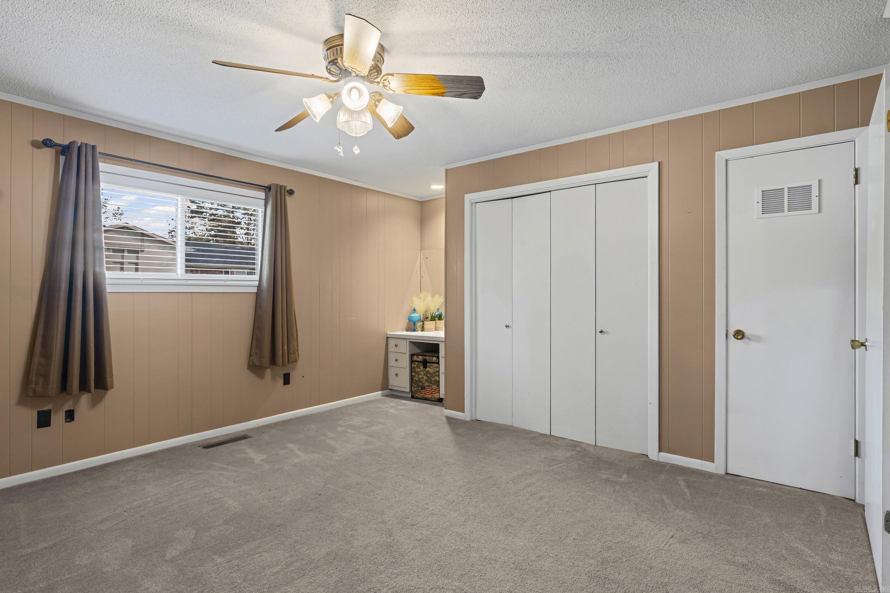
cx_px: 445
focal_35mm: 18
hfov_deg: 90.0
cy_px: 296
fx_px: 445
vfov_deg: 67.4
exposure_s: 1
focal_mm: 12
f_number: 8
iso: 400
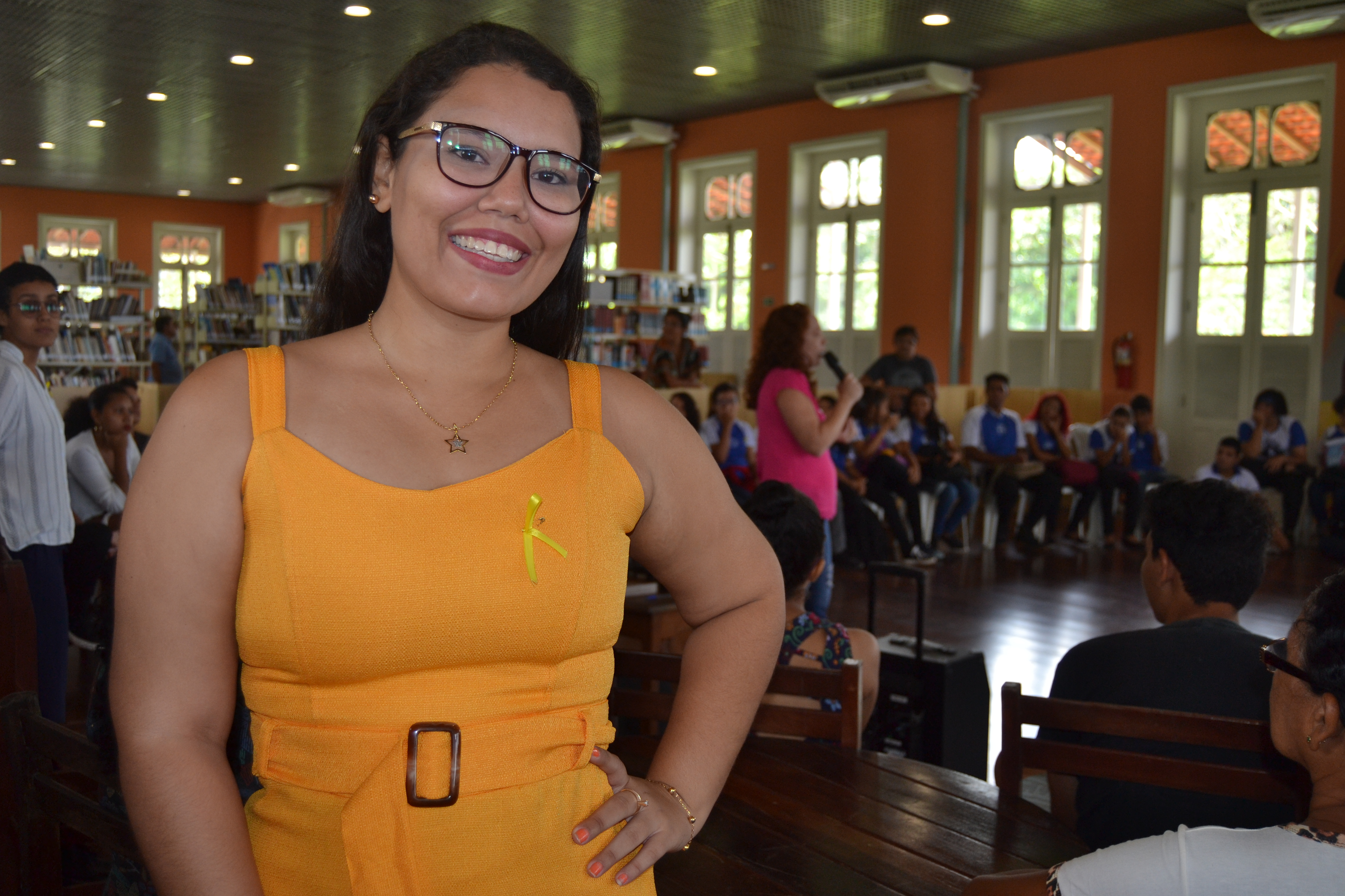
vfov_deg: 36.9
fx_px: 1345
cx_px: 672
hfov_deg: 53.1
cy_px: 448
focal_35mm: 36
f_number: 4
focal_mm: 24
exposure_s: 1/125
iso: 320
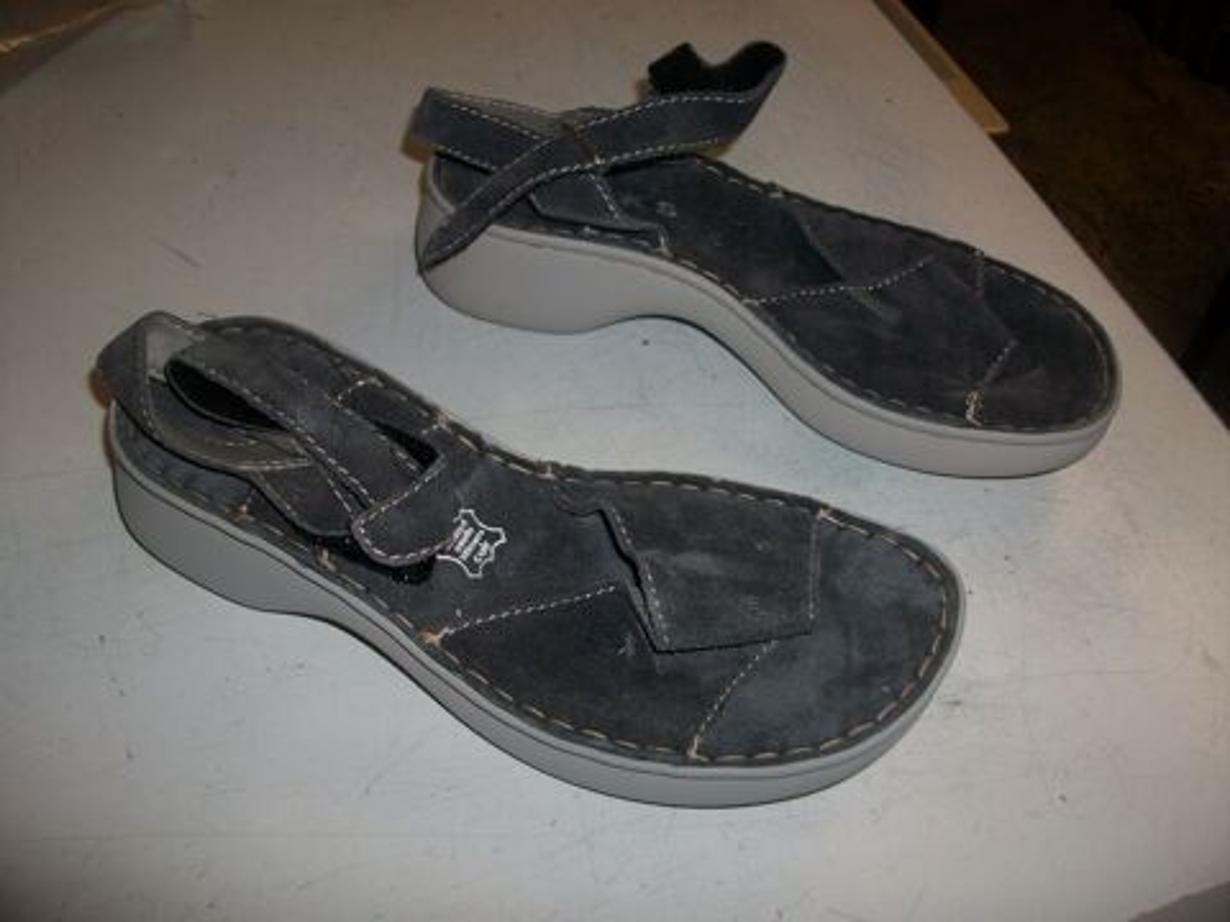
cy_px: 461
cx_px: 615
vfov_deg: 44.2
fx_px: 1137
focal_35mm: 32
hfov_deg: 56.8
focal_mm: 5.7
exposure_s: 1/40
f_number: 2.9
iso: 80
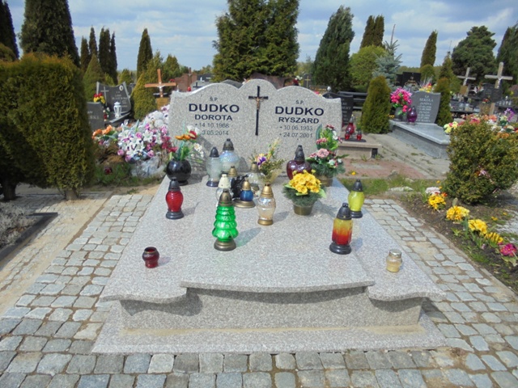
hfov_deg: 67.3
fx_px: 389
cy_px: 194
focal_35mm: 26
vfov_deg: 53.1
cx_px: 259
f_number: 11.5
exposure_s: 1/100
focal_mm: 4.6
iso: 100
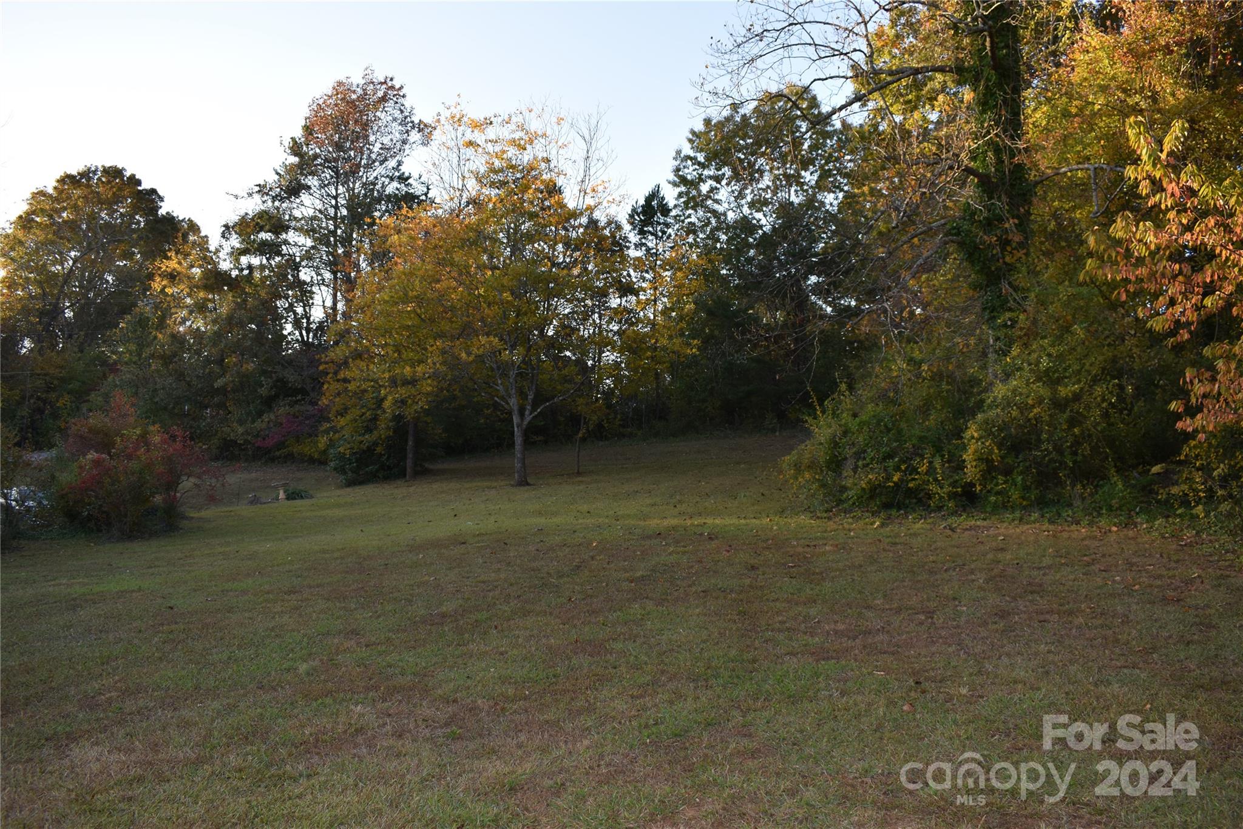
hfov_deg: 61.9
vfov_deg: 43.6
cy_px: 414
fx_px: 1036
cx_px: 622
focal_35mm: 30
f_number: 5.6
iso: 140
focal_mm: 20
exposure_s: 1/125
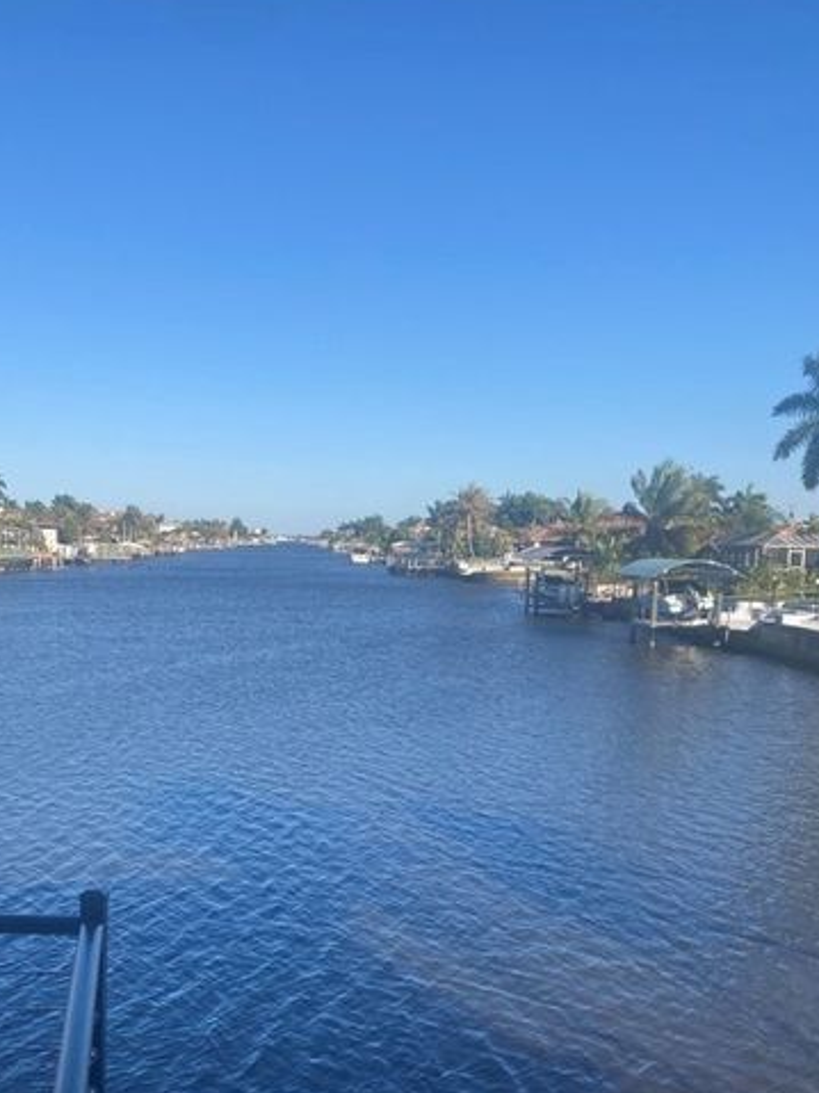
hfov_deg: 36.7
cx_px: 351
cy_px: 729
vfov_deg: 47.1
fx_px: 1231
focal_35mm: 39
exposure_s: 1/1715
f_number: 1.8
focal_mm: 3.99
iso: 20
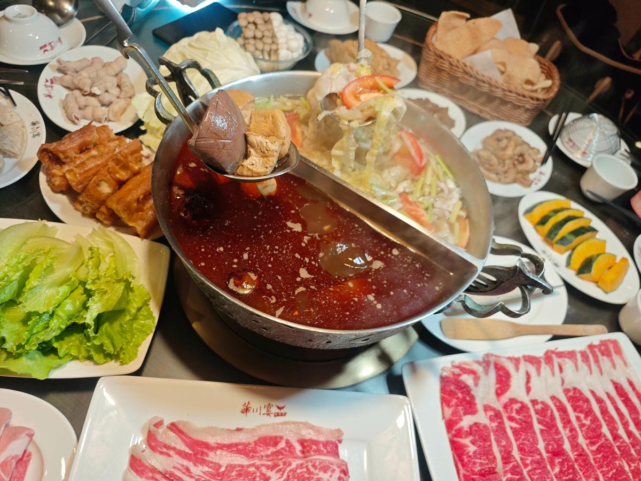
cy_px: 240
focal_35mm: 23
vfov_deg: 58.9
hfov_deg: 73.9
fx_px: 426
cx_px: 320
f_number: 2
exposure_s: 1/60
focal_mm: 8.72
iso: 125
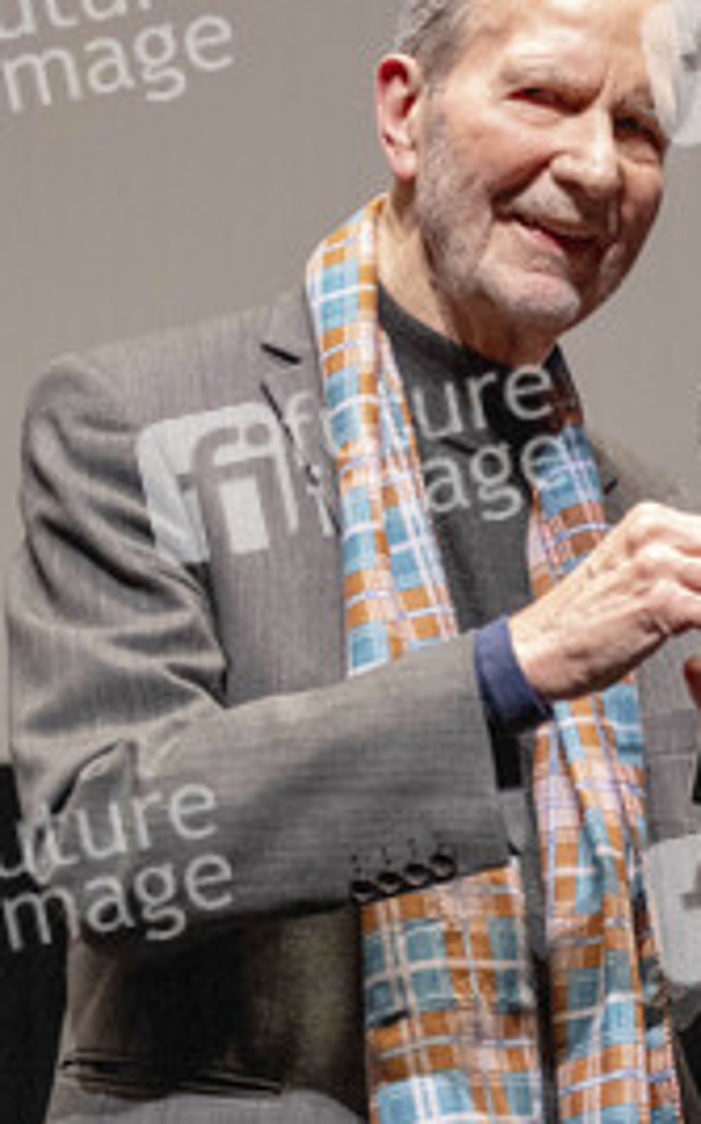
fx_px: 3492
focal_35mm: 114
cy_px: 675
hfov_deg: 11.4
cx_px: 474
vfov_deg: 18.3
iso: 2500
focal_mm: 50
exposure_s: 1/240
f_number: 2.8
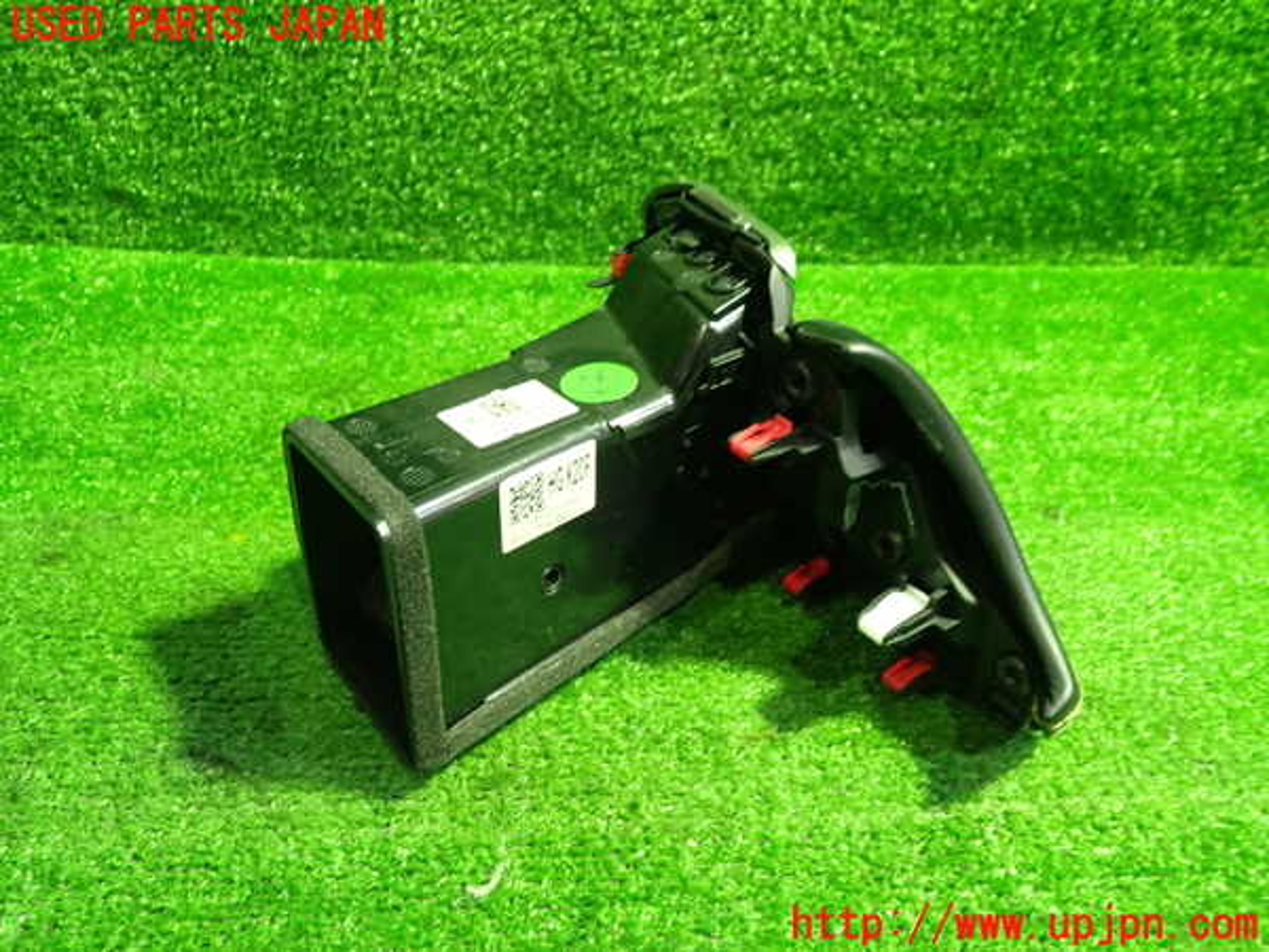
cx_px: 634
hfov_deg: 60.0
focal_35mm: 30
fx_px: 1100
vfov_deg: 46.8
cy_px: 476
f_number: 2.3
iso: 800
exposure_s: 1/30
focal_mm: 5.4
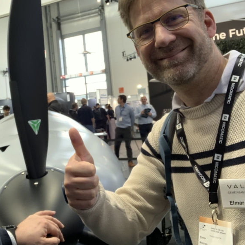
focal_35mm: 51
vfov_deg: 33.3
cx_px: 85
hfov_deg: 33.2
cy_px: 104
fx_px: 408
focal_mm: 2.87
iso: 80
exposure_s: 1/50
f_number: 2.2
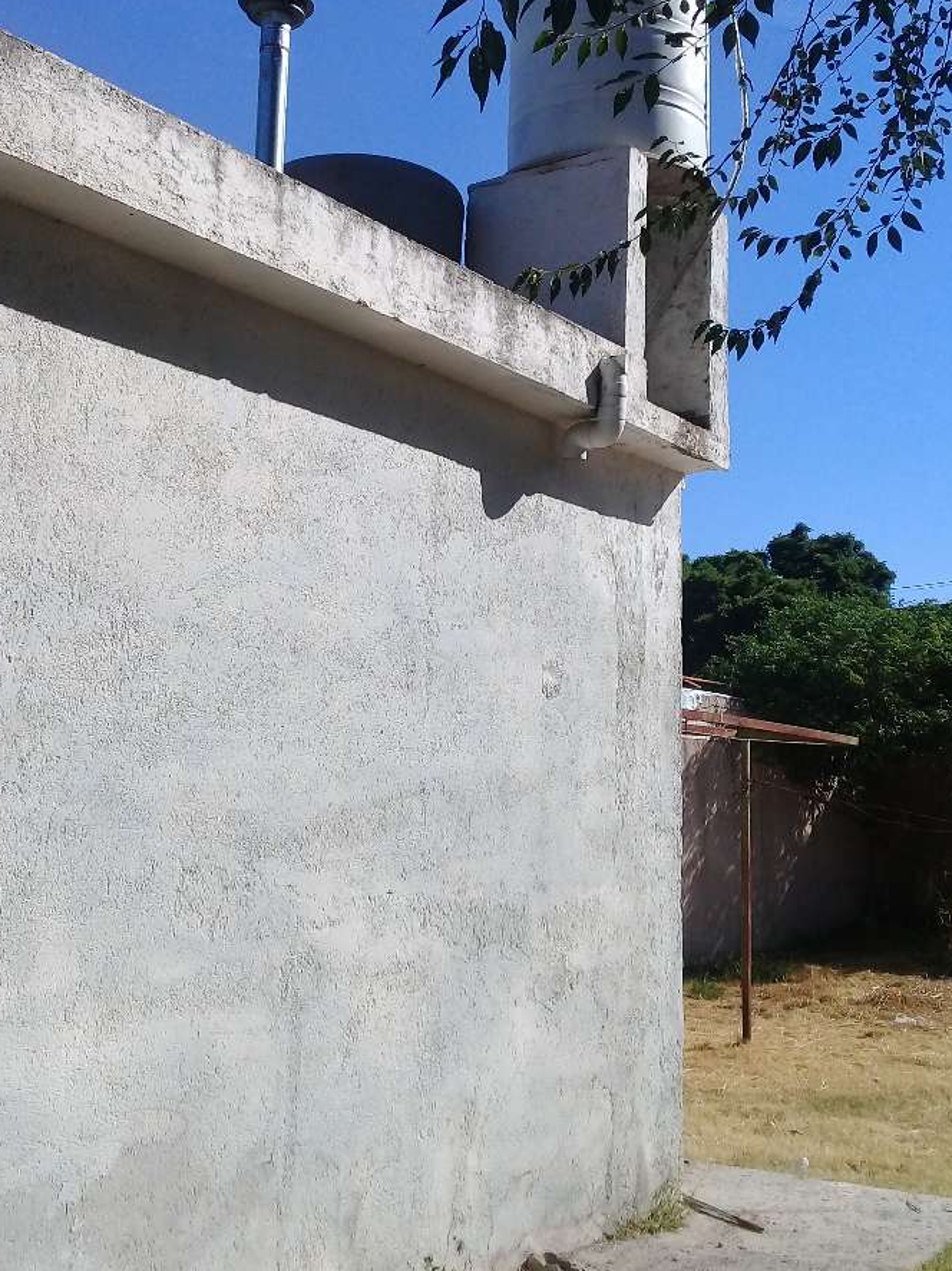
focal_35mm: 42
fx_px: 1541
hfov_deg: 34.3
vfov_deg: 44.7
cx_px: 490
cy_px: 572
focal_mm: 3.3
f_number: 2.2
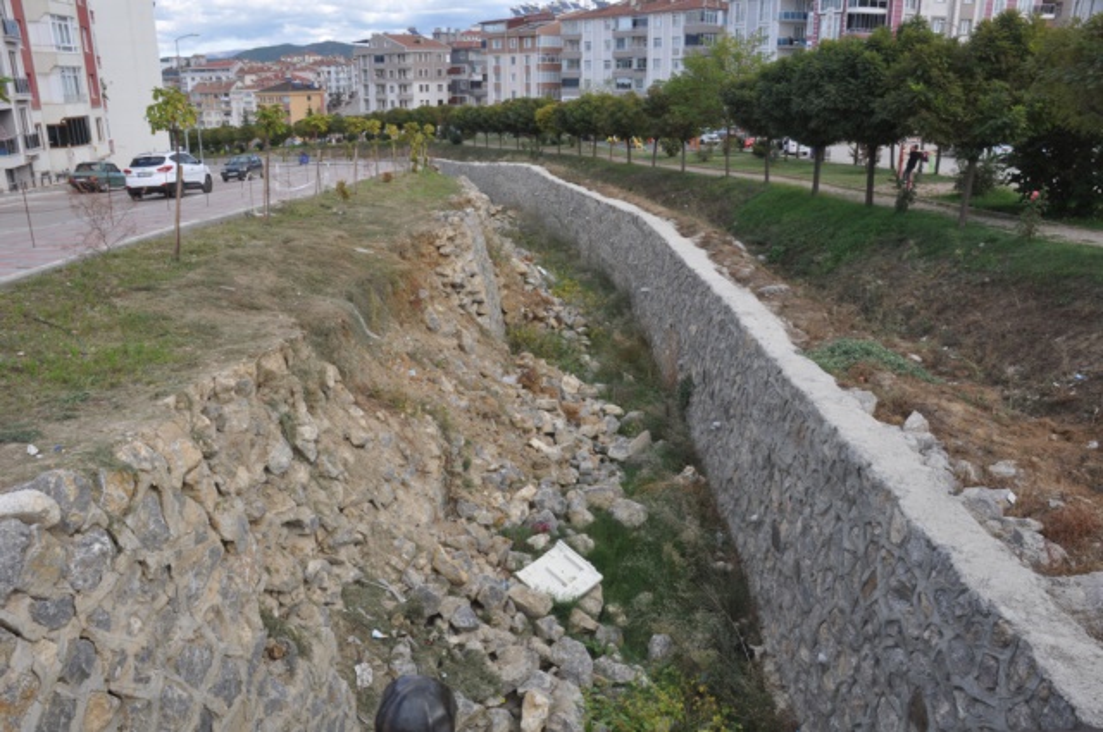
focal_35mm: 27
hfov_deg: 67.4
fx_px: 826
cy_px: 366
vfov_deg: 47.8
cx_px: 552
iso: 400
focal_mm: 18
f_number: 8
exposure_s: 1/250
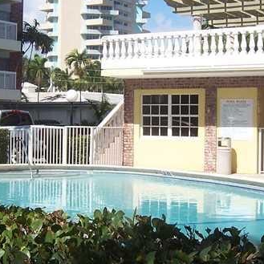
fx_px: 613
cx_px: 106
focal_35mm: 71
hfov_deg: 24.3
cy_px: 120
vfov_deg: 24.3
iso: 80
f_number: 4
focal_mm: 5.5
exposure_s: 1/750
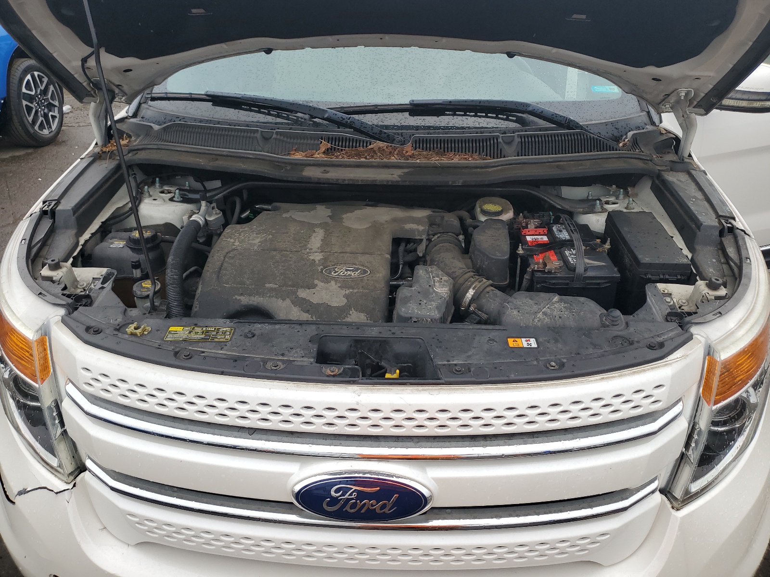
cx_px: 385
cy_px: 288
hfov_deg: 67.3
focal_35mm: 26
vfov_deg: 53.1
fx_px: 578
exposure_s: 1/1250
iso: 50
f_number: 1.5
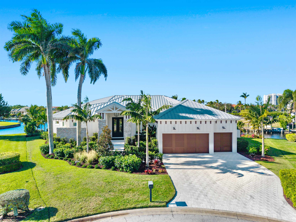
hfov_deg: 71.6
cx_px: 148
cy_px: 111
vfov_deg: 56.8
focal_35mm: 24
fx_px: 205
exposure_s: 1/400
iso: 100
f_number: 1.8
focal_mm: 8.67
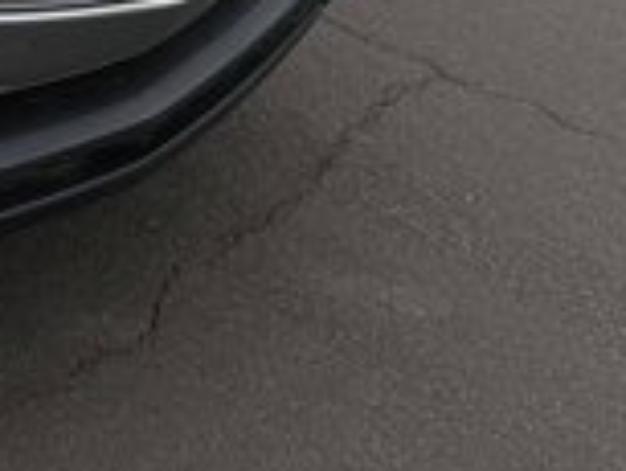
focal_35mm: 113
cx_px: -651
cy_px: -590
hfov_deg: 14.3
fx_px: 2045
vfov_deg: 11.3
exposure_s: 1/979
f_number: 1.78
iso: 80
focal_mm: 6.76
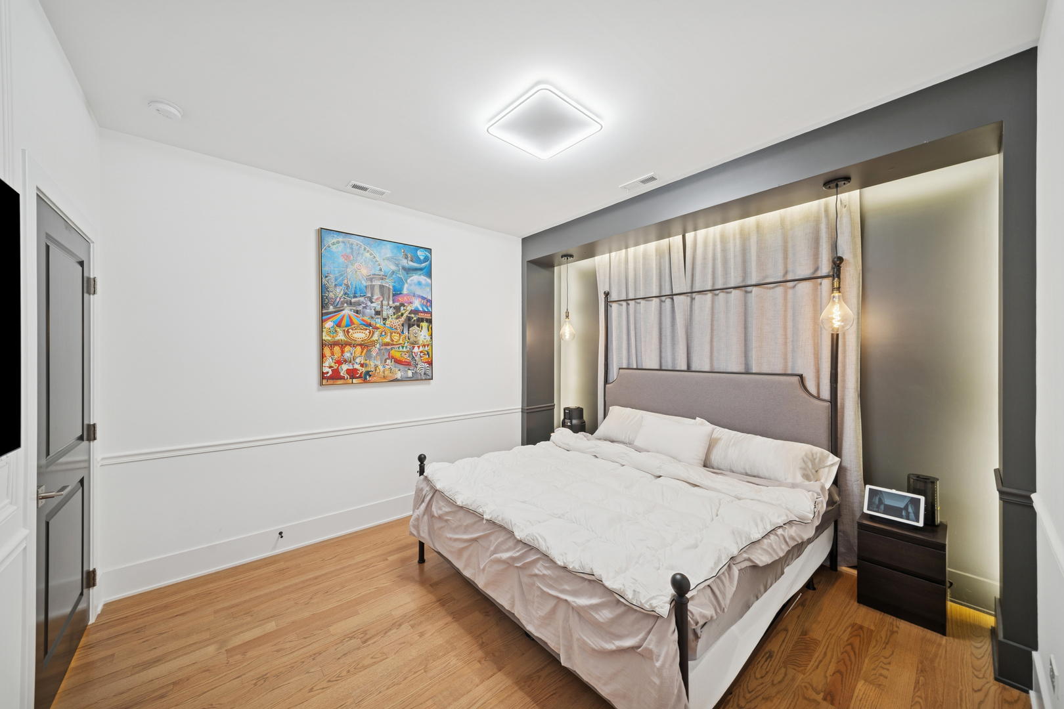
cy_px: 354
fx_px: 355
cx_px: 532
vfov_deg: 90.0
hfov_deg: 112.6
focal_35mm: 12
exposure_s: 1/2
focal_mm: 12
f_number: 8
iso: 100
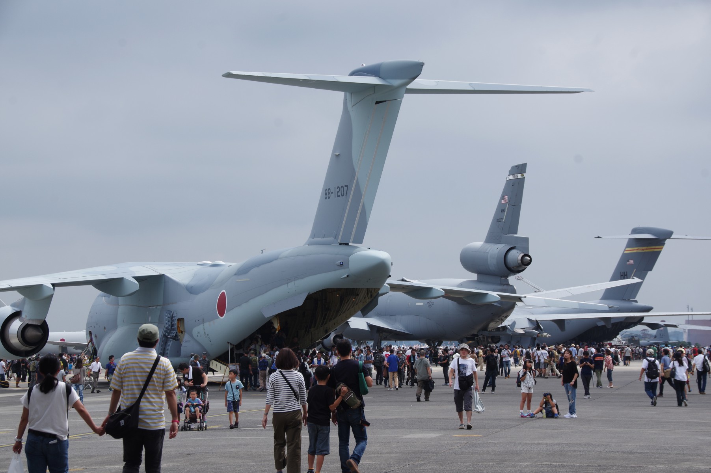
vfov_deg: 15.2
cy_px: 236
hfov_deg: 22.6
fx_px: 1776
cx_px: 356
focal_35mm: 90
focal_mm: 60
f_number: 10
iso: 100
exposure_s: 1/160
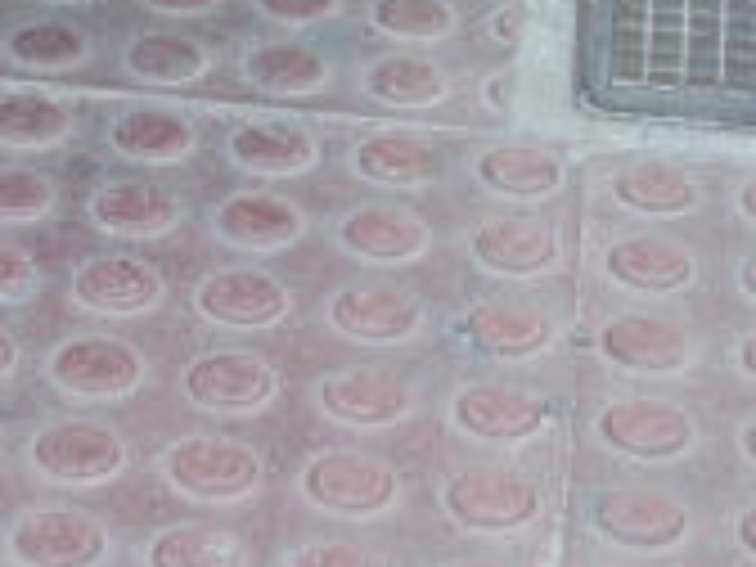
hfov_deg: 11.2
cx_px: -205
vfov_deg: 8.6
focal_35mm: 172
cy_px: -76
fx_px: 3756
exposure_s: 1/80
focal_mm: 8.4
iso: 200
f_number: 3.3
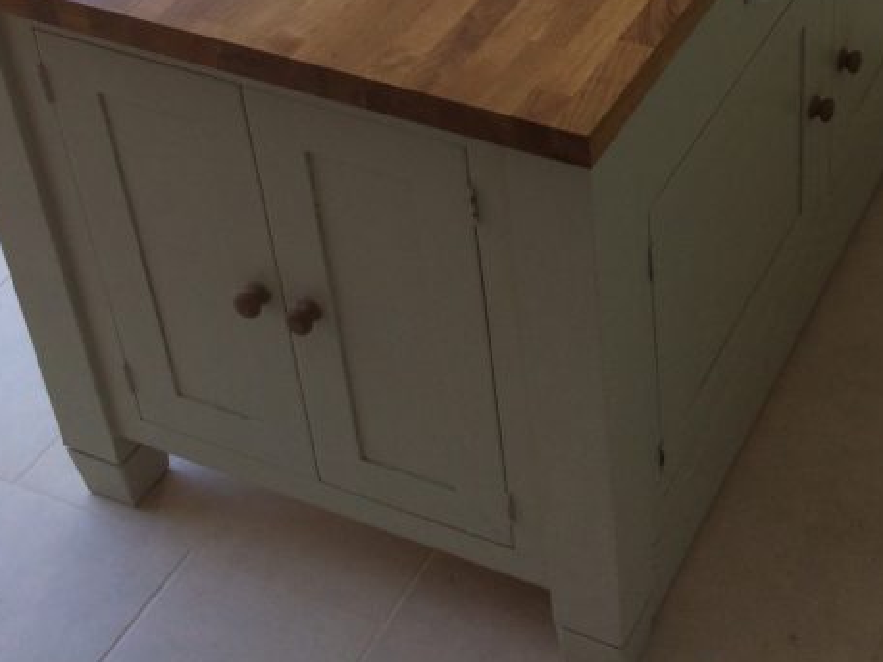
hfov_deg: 28.1
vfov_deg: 20.9
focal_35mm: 67
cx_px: 756
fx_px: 1709
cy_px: -58
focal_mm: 4.12
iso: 32
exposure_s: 1/357
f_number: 2.2
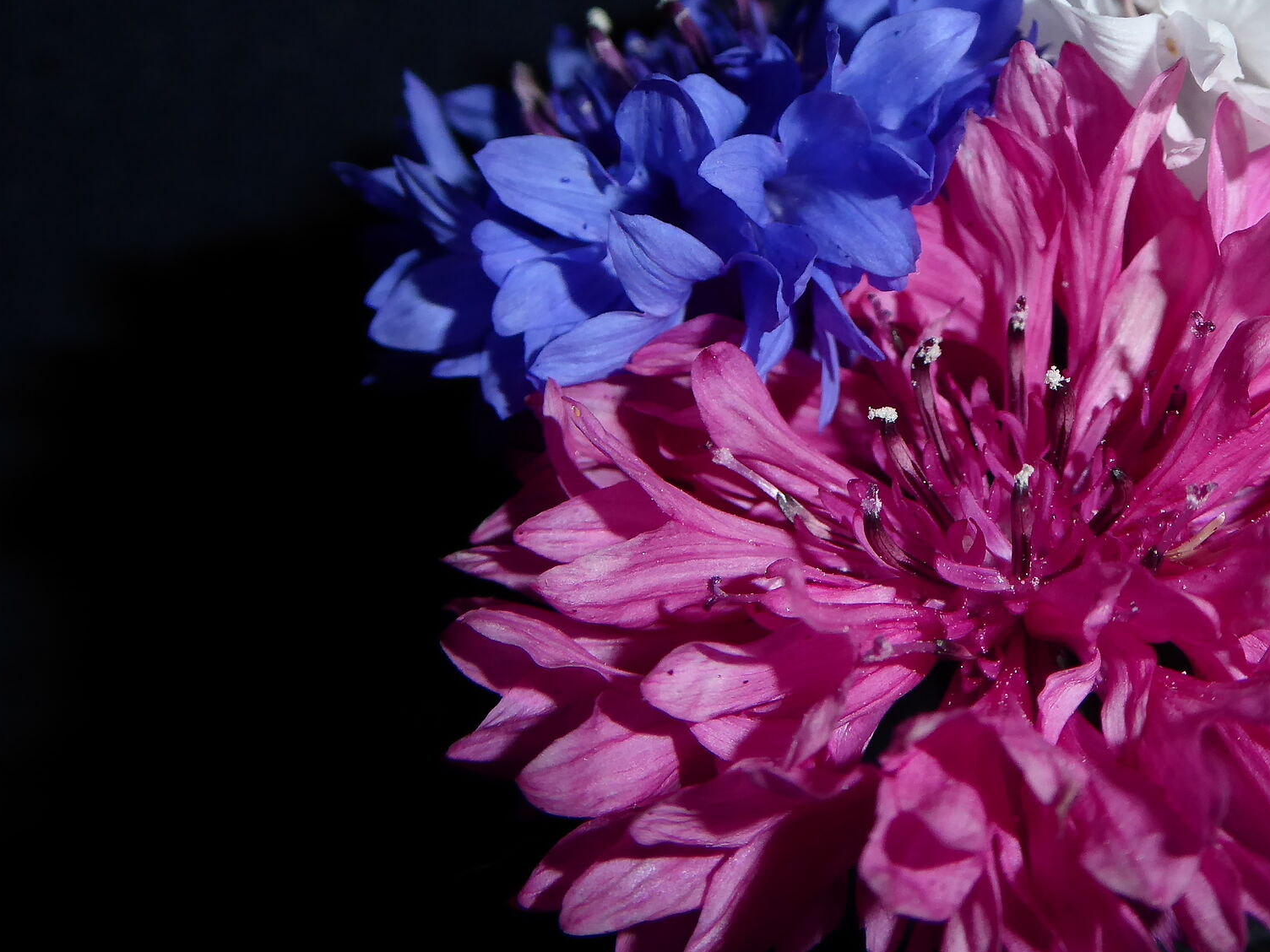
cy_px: 272
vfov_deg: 21.8
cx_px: 927
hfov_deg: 28.6
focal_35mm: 67
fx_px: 2458
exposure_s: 1/60
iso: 160
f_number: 3.8
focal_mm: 7.2
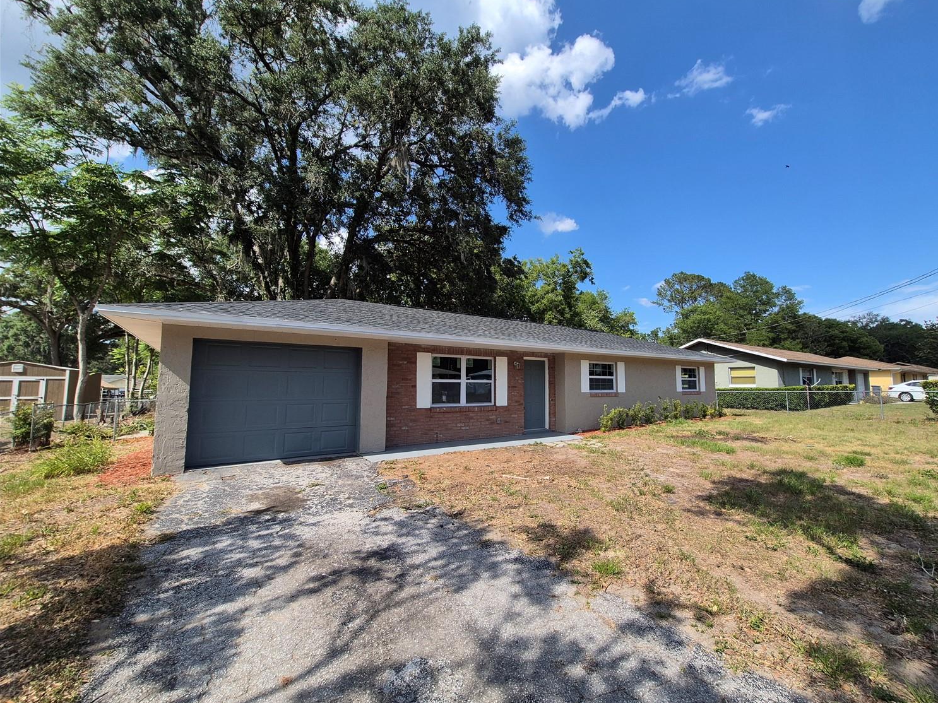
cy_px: 341
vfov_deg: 85.6
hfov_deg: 101.9
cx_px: 504
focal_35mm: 14
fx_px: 379
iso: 50
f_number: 2.2
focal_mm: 1.74
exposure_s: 1/1400
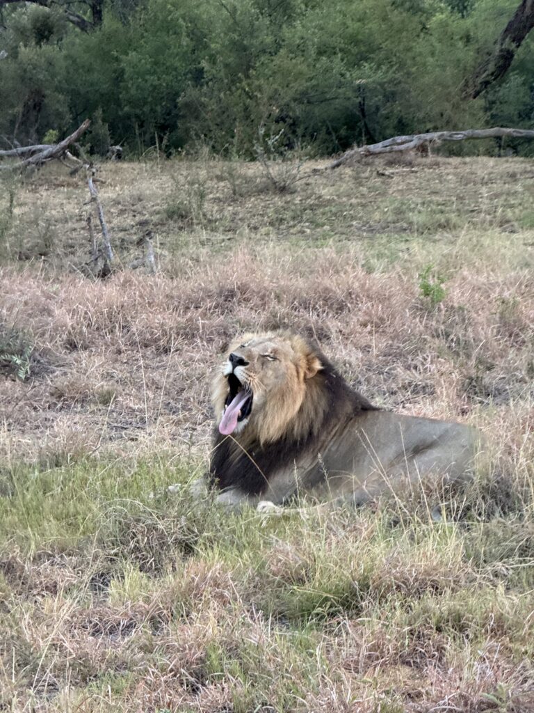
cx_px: 267
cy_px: 356
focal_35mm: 120
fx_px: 2468
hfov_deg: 12.3
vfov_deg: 16.4
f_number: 2.8
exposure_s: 1/60
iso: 320
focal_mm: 15.66
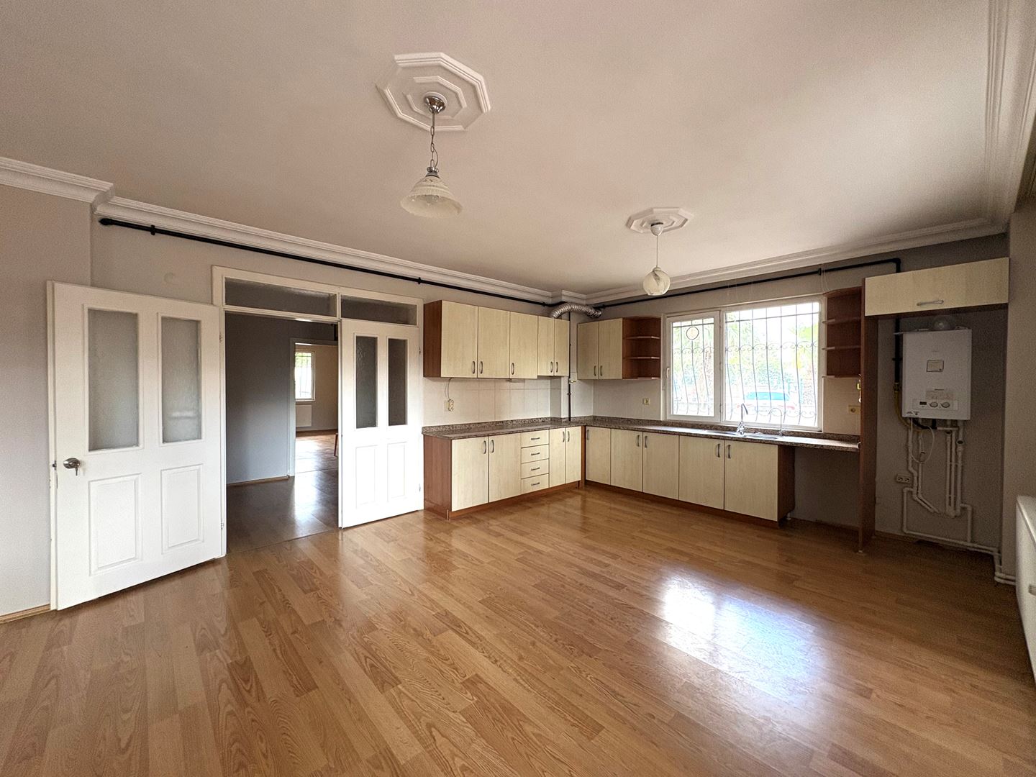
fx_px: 419
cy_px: 388
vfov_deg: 85.7
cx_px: 518
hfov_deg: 102.1
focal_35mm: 14
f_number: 2.2
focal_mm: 2.22
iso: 250
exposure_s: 1/85
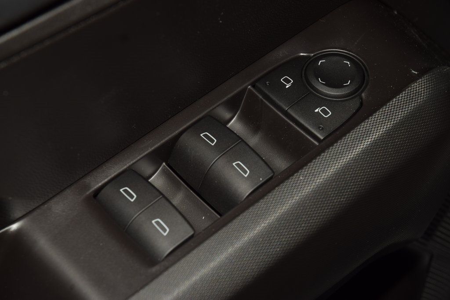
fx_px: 1313
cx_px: 225
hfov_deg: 19.5
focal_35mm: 105
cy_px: 150
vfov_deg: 13.0
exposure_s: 1/125
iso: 100
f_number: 8
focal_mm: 70
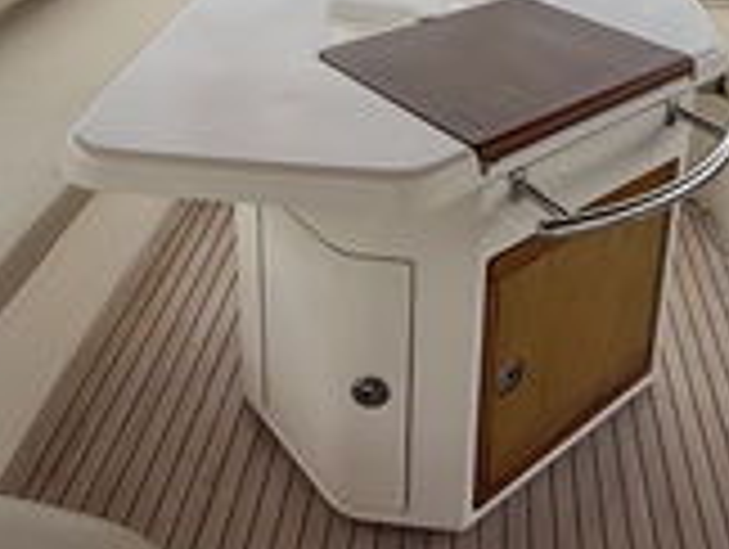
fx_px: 865
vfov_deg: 31.4
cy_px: -50
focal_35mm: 41
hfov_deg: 45.6
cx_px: 414
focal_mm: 2.22
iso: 50
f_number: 2.2
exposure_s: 1/3125
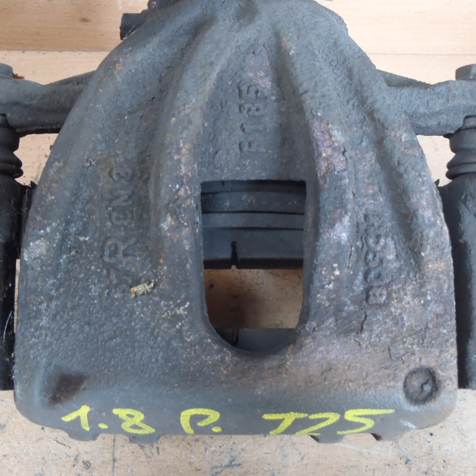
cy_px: 207
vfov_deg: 32.7
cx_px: 238
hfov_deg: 32.8
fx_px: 809
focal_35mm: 52
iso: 200
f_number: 4.6
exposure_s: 1/10
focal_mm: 6.83
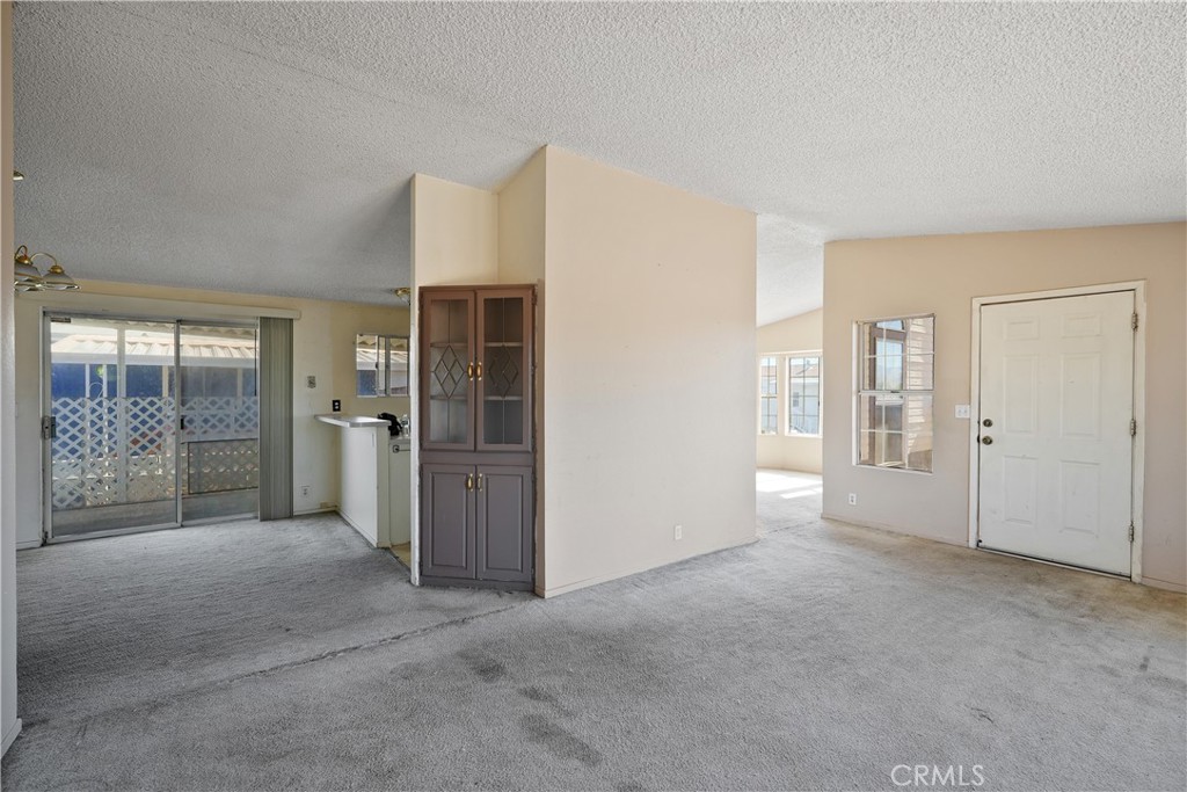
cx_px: 594
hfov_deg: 96.7
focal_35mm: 16
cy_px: 396
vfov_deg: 73.8
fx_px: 528
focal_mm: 16
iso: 200
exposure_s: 1/15
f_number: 4
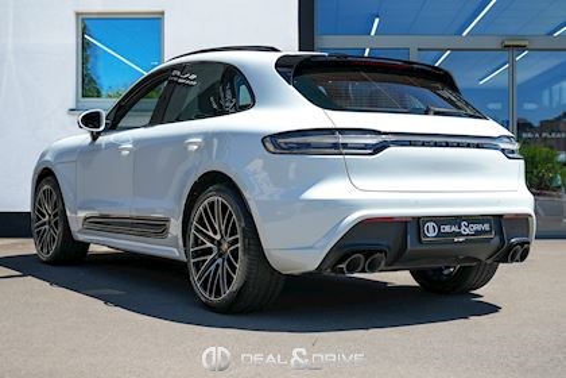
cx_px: 283
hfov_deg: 50.4
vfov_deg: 34.8
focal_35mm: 38
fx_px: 601
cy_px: 189
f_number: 2.8
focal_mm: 25.5
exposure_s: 1/500
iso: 100
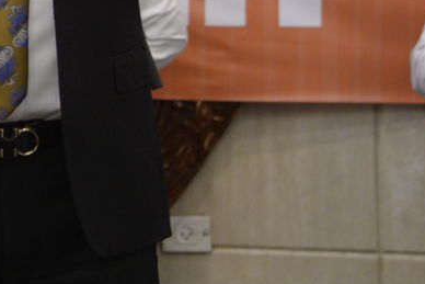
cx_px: -89
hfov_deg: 12.1
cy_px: -140
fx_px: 1960
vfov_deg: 8.1
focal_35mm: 166
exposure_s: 1/200
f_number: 3.5
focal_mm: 46
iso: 2000
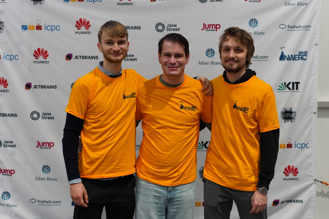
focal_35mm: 50
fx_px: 457
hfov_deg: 39.6
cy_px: 110
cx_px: 164
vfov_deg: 27.0
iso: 640
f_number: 2.8
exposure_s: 1/100
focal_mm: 50
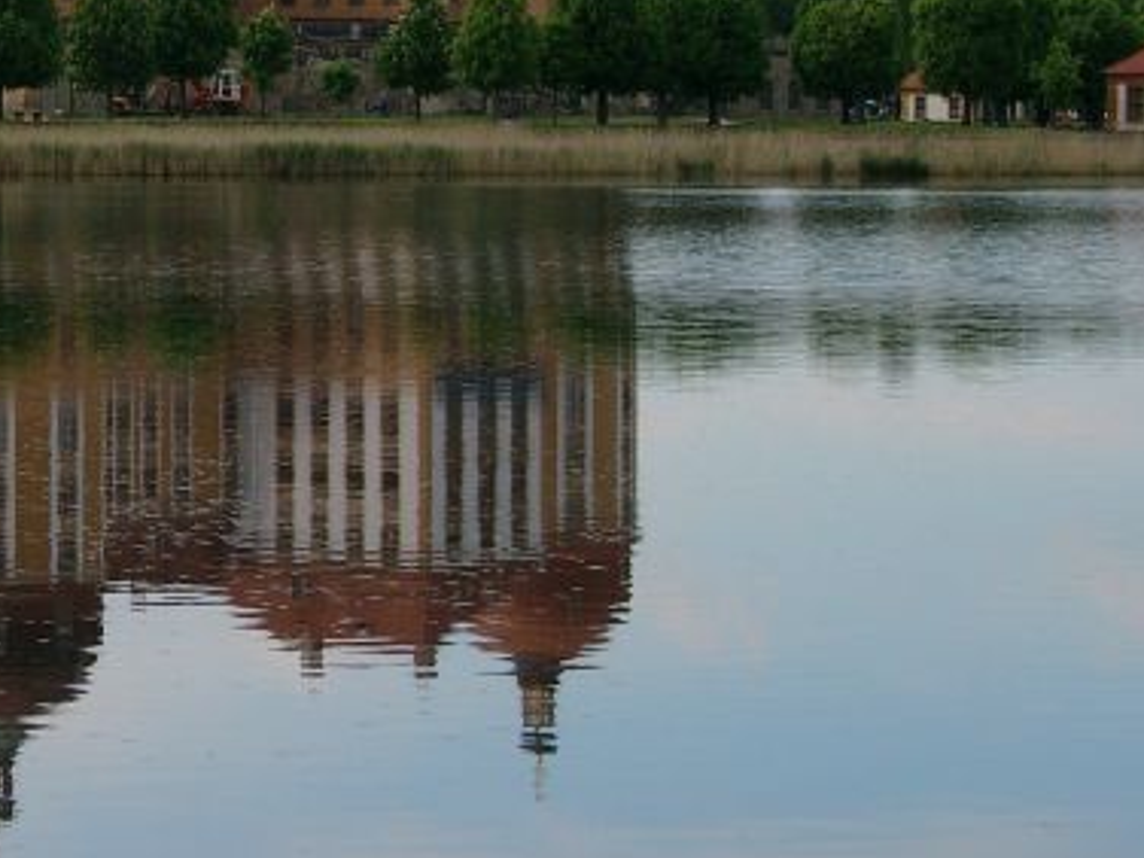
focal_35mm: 166
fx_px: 5486
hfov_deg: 11.8
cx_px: -49
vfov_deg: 8.9
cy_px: 0
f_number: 4
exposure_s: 1/604
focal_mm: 16.05
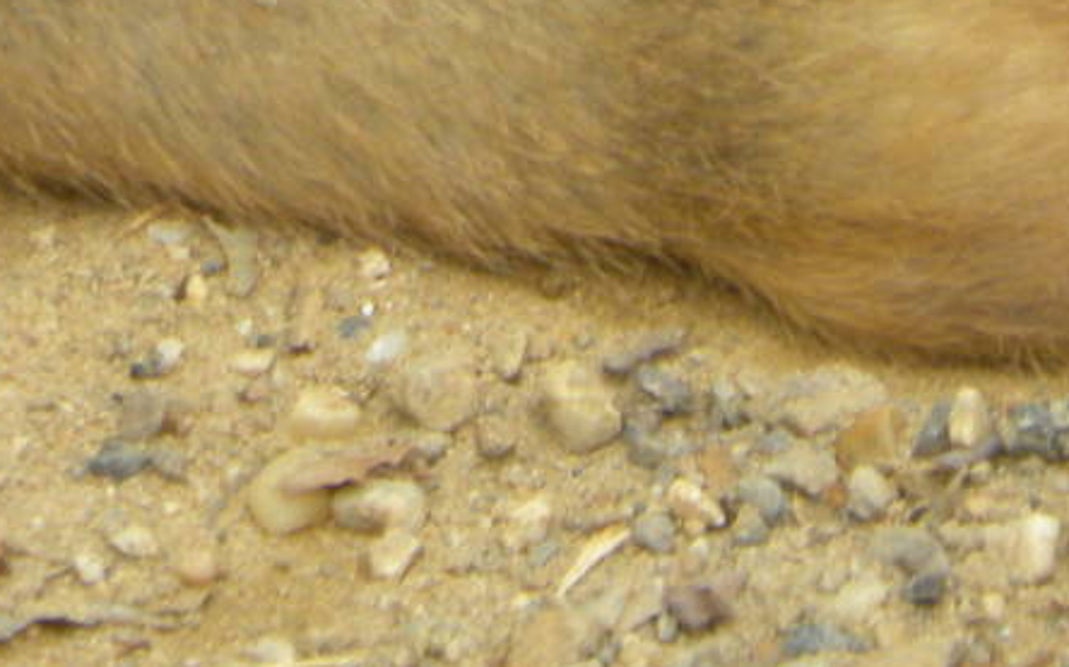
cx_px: -31
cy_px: -513
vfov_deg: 1.2
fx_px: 32380
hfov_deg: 1.9
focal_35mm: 1112
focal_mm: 51.8
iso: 64
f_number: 4.5
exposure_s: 1/143
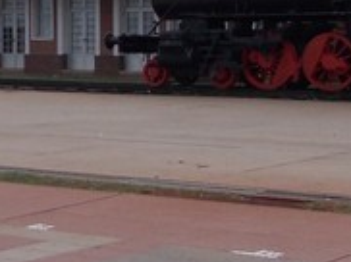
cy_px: 13
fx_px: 1195
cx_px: -69
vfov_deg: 12.4
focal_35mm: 118
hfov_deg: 16.1
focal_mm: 4
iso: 80
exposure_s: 1/400
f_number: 5.4
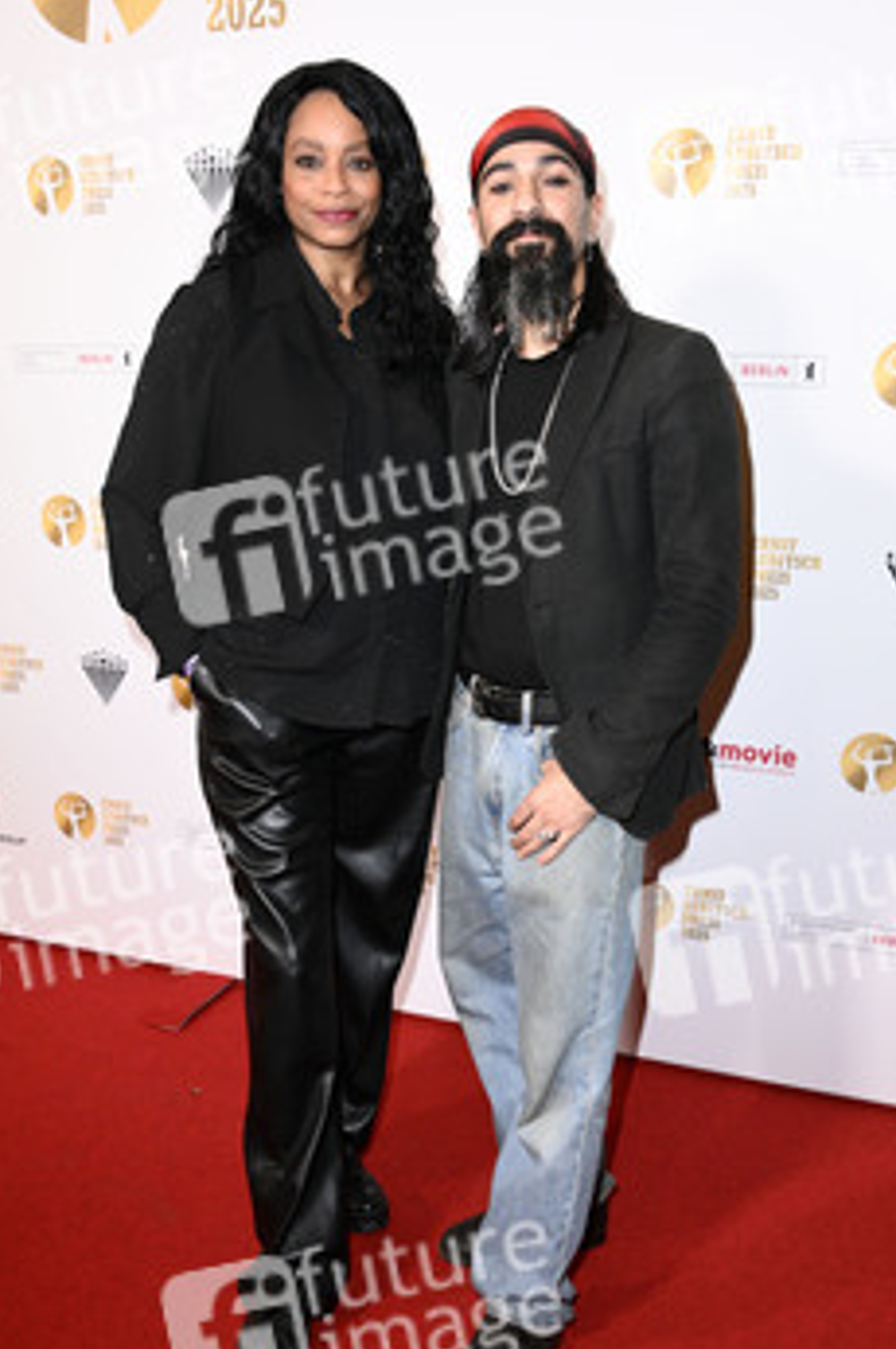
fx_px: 1384
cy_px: 729
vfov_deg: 51.9
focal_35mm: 37
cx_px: 475
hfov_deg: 35.9
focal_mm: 32
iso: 3200
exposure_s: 1/200
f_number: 5.6
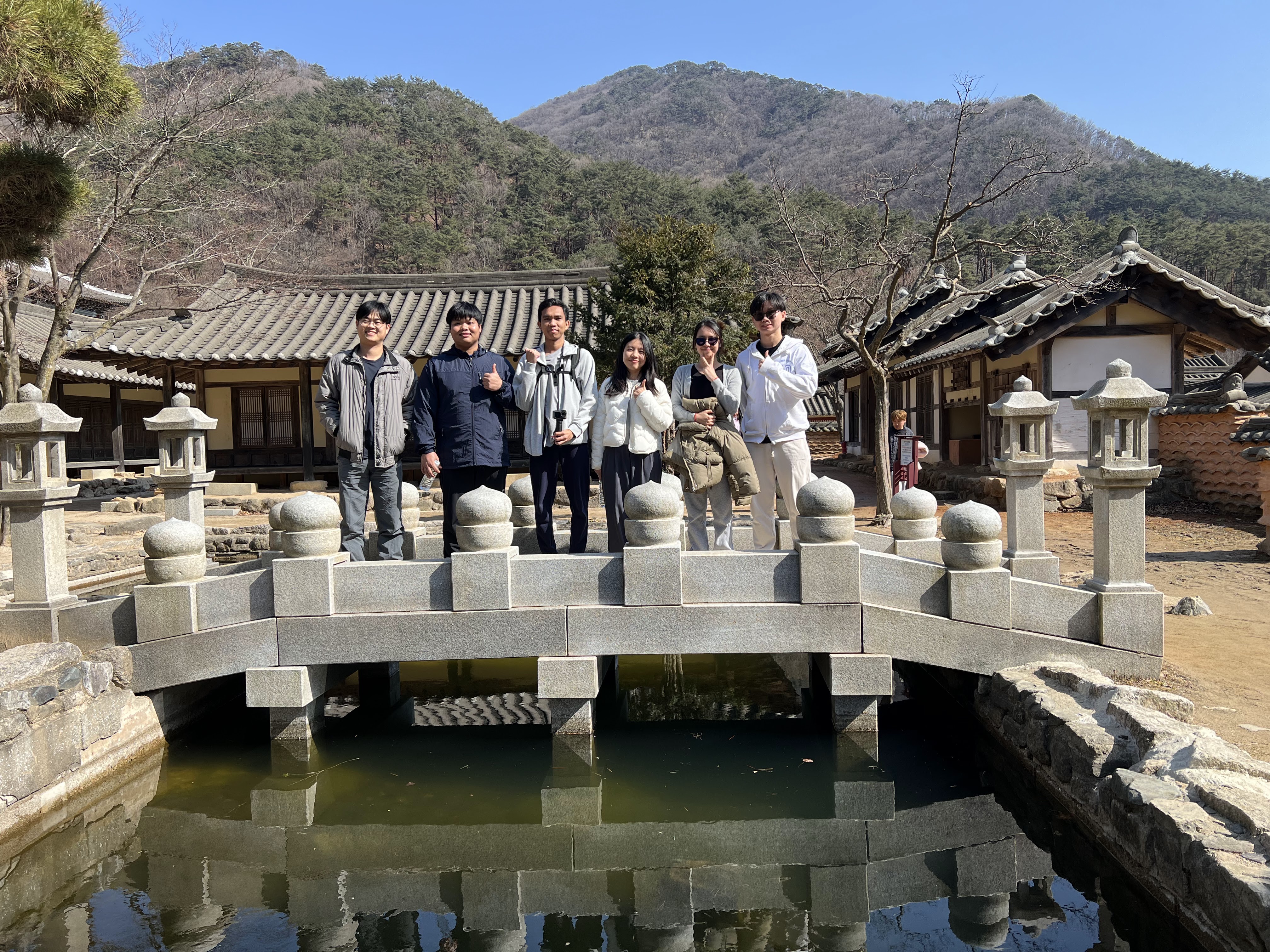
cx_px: 635
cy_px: 476
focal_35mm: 26
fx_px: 954
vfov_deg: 53.1
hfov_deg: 67.3
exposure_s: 1/2045
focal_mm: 5.7
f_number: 1.5
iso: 50
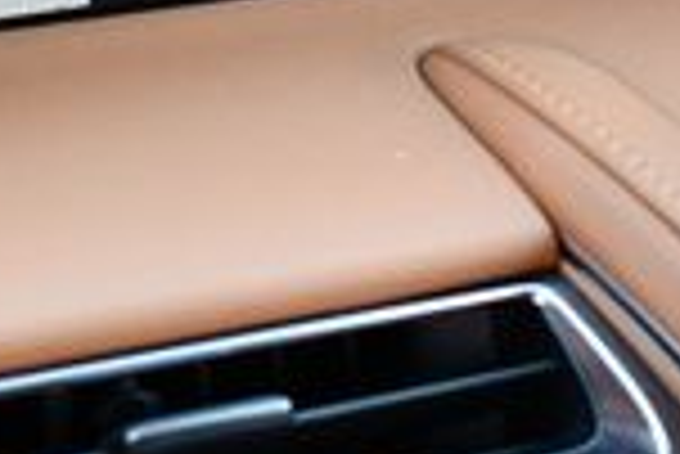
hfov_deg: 13.3
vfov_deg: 9.0
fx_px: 2893
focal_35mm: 153
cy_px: 148
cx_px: 72
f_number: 3.5
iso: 720
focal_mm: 18
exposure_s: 1/250
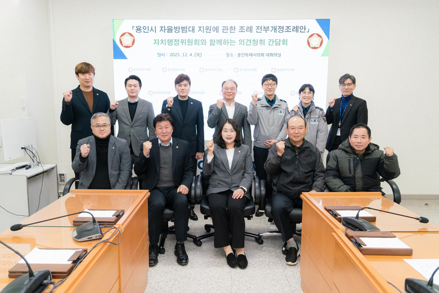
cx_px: 220
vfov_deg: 51.3
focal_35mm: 25
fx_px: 305
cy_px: 146
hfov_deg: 71.5
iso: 2000
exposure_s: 1/250
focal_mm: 25
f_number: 4
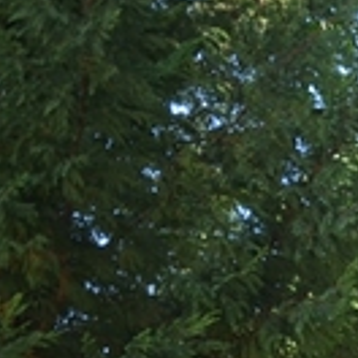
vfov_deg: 19.9
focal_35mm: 70
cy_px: 591
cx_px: 875
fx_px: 819
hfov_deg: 14.6
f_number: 5.6
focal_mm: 10
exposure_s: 1/60
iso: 100
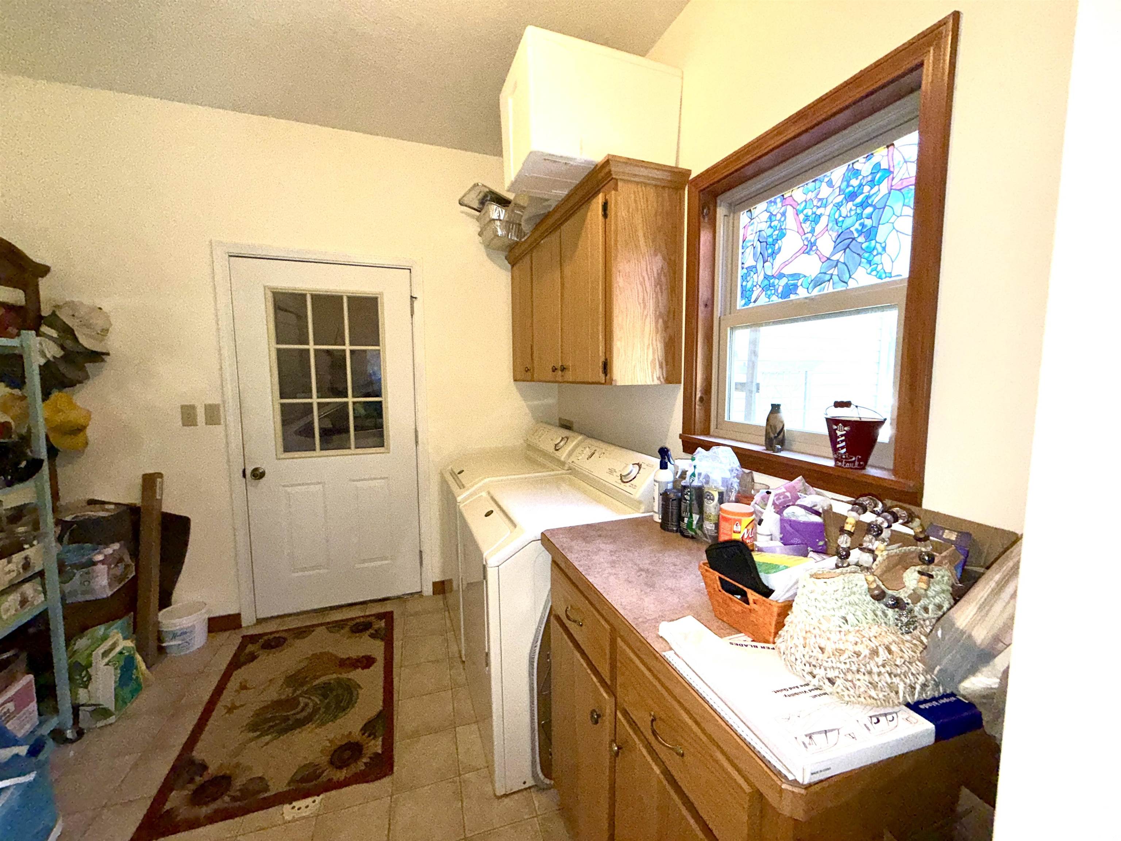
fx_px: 453
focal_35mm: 14
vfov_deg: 85.7
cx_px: 560
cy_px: 420
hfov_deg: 102.1
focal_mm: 2.22
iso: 80
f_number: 2.2
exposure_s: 1/122
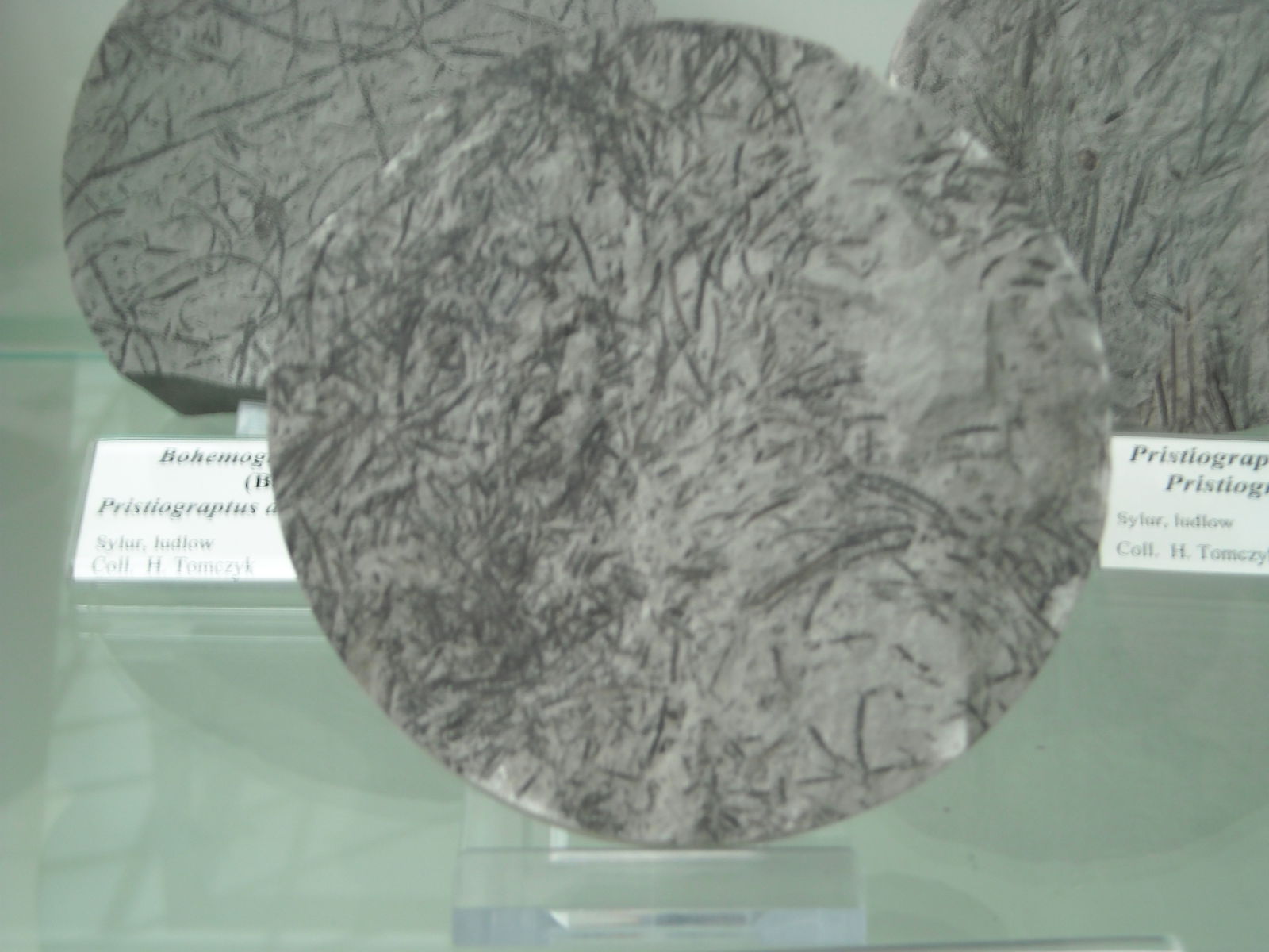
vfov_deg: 21.6
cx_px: 634
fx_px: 2493
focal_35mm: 68
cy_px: 476
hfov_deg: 28.6
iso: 64
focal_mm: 11.02
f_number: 3.7
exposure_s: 1/6
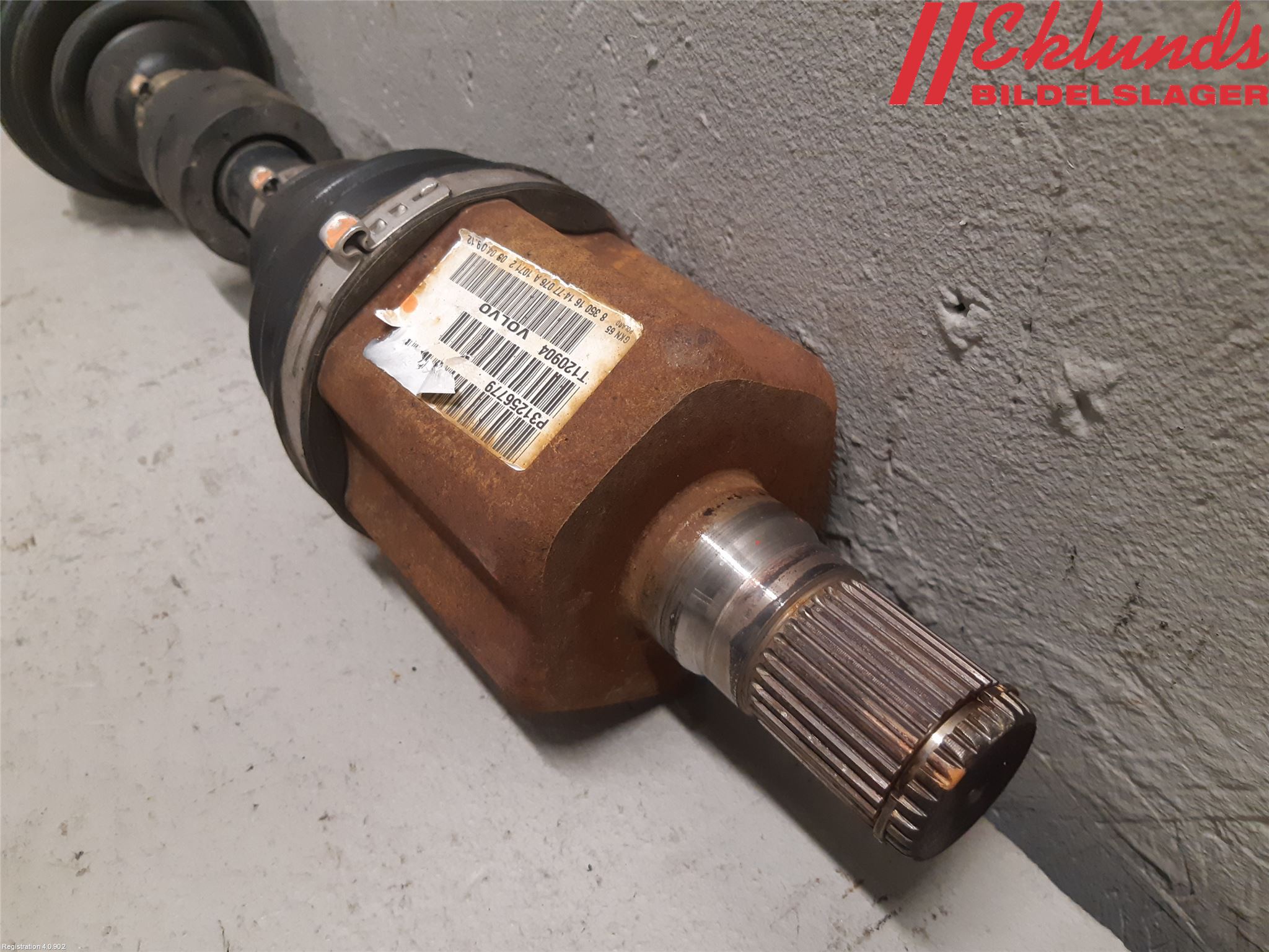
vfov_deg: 53.1
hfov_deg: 67.3
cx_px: 634
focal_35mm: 26
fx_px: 953
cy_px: 476
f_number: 1.7
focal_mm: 3.93
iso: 200
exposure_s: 1/50
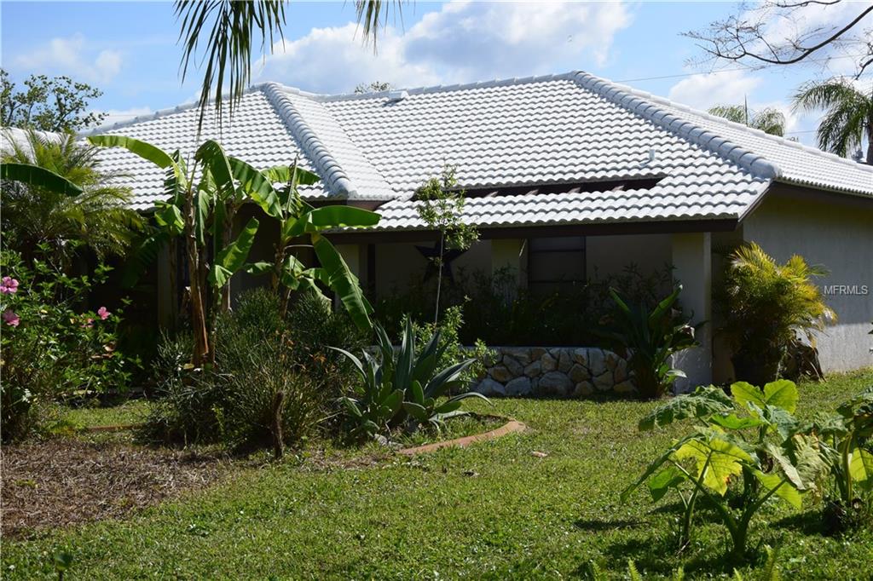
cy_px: 290
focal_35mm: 60
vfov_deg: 22.6
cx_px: 436
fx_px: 1454
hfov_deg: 33.4
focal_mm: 22.3
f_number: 5
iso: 160
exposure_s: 1/800
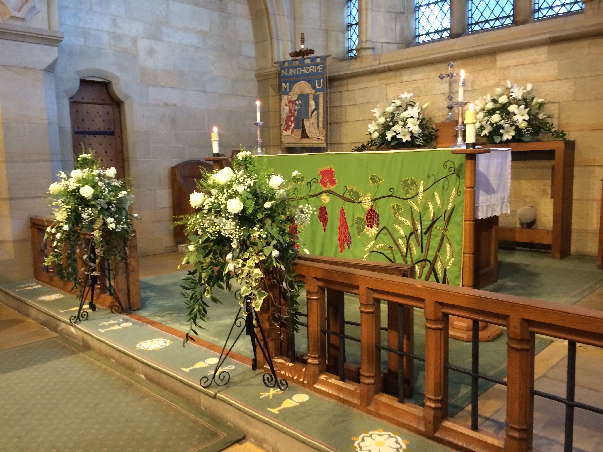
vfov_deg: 48.2
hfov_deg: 61.7
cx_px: 302
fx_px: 505
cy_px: 226
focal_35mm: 29
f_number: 2.2
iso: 250
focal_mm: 4.15
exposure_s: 1/33
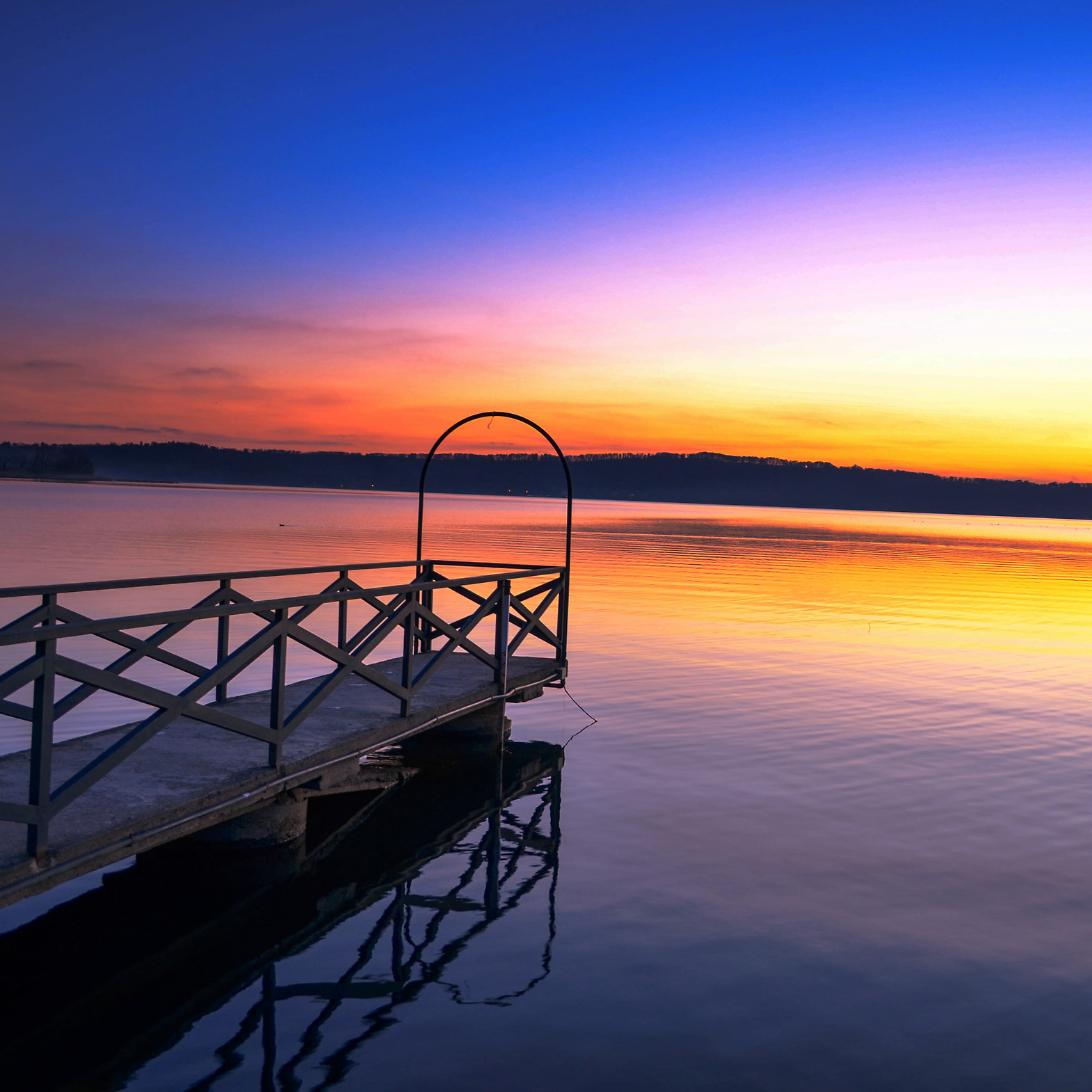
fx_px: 1249
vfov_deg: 47.2
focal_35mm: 35
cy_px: 551
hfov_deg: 47.1
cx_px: 622
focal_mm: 18
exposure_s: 1/13
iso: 100
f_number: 3.5
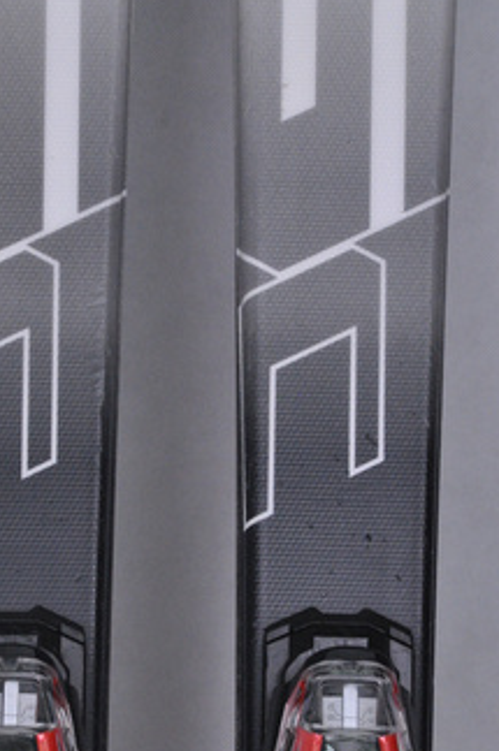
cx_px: 178
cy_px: 436
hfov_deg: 6.3
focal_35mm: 219
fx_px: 4561
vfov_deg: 9.4
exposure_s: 1/125
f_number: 9.5
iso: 3200
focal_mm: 105
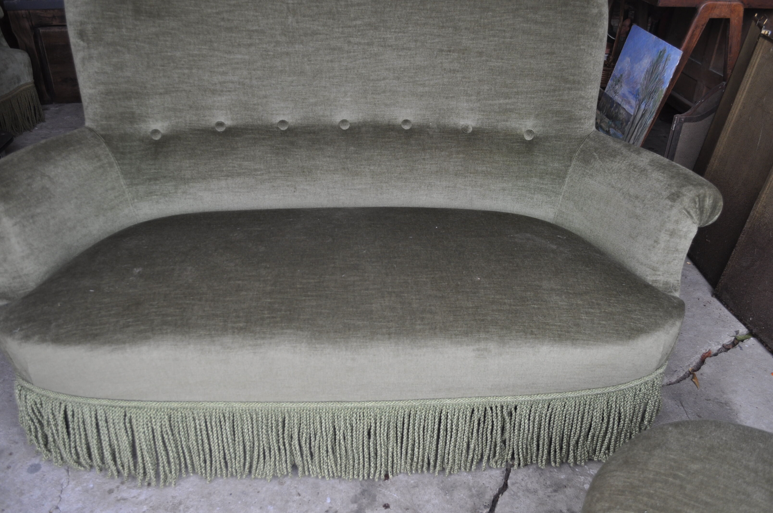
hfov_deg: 62.0
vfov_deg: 43.5
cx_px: 386
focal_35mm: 30
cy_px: 256
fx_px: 643
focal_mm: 20
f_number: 5
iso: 400
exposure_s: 1/100
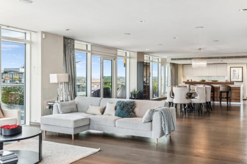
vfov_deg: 36.9
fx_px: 247
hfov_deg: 53.1
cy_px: 82
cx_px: 124
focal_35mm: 36
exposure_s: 1/40
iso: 640
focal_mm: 24
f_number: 11
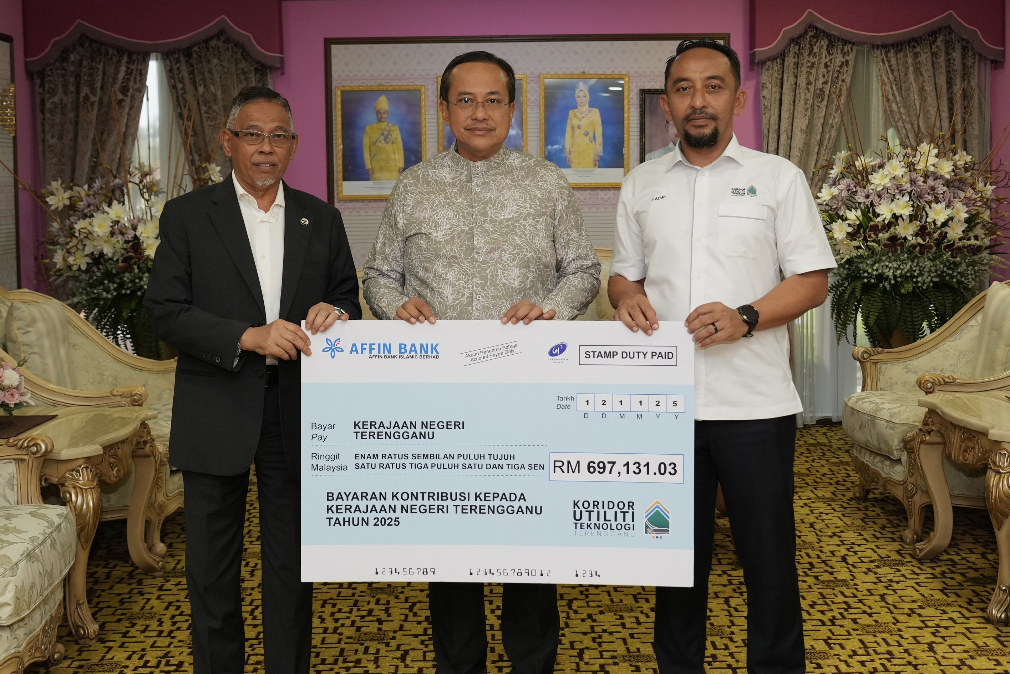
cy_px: 337
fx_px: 842
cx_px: 505
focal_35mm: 30
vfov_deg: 43.6
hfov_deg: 61.9
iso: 2000
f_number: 4
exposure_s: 1/250
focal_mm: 30
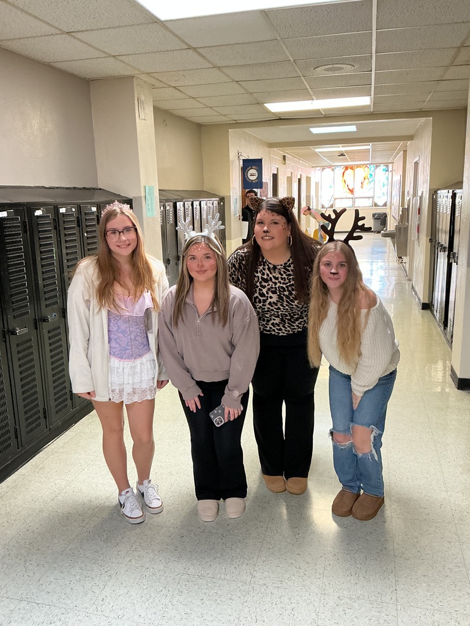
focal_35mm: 29
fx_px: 525
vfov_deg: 61.7
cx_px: 235
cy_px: 313
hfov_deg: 48.2
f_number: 1.8
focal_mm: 3
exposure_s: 1/50
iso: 200
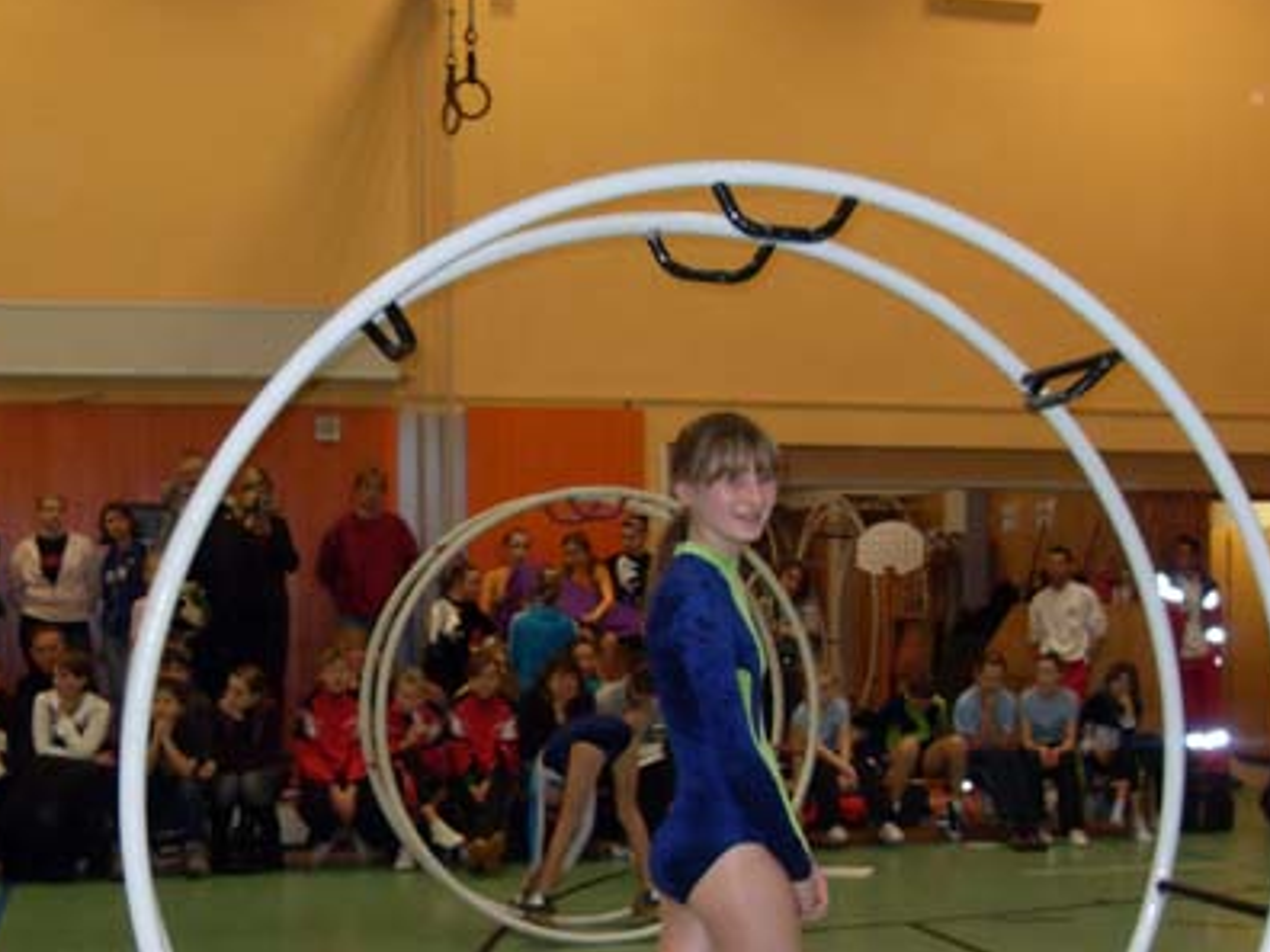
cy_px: 702
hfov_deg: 34.3
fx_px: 2055
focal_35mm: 56
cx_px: 661
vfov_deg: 25.8
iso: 160
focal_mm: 6.3
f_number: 2.8
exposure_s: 1/45
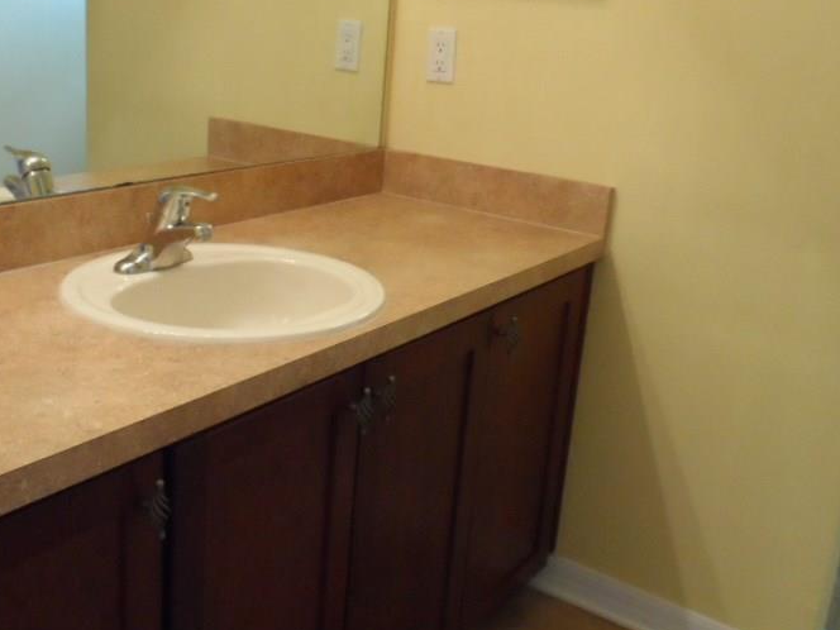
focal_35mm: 37
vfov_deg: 38.6
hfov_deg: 50.0
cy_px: 263
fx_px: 898
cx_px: 355
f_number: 3.2
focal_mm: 4
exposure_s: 1/30
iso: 400
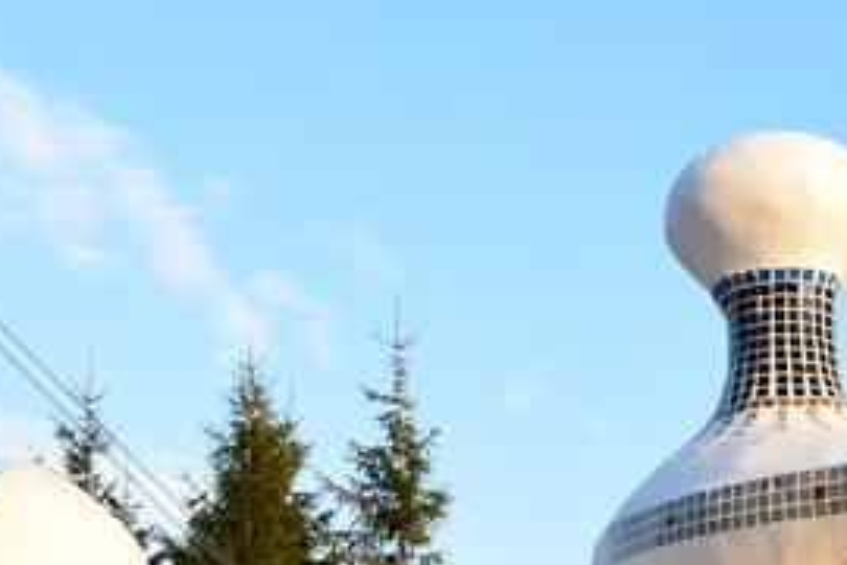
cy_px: 879
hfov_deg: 23.3
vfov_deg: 14.5
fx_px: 2047
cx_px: 540
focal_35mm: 87
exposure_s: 1/125
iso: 100
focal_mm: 18
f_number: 5.6
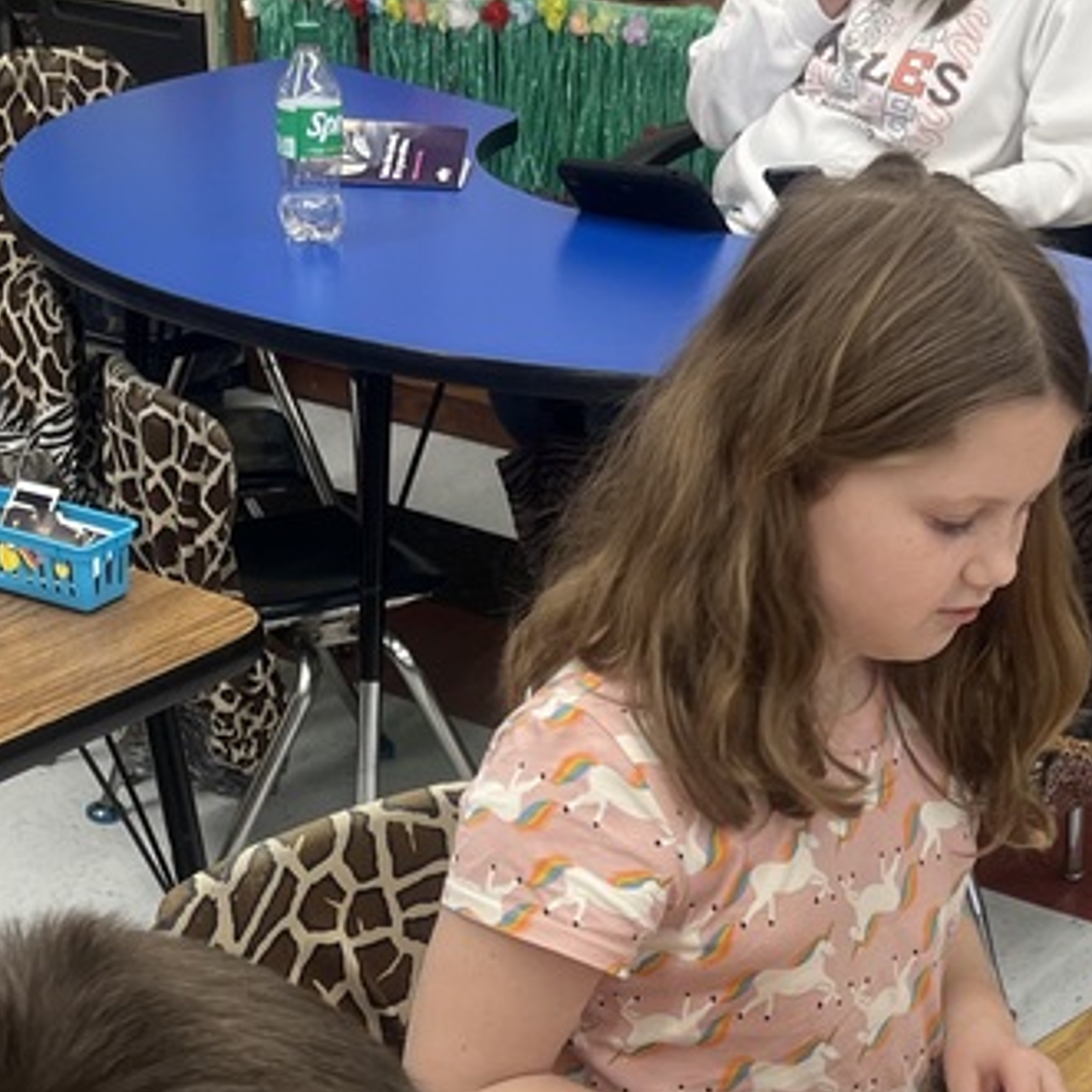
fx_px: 2534
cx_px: 607
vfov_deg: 23.1
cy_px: 1161
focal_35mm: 71
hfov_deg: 24.3
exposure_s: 1/120
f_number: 1.6
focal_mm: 5.1
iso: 64
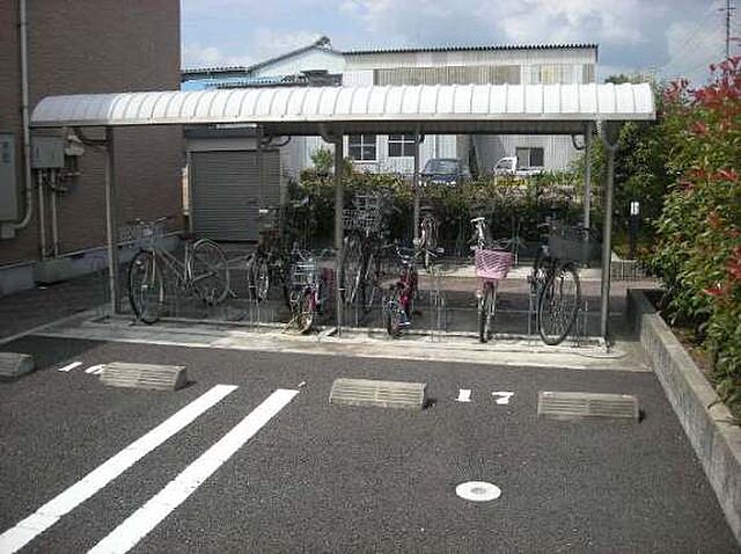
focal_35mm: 35
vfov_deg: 40.6
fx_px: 748
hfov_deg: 52.7
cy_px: 277
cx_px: 370
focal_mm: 5.7
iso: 64
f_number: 5.7
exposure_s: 1/256
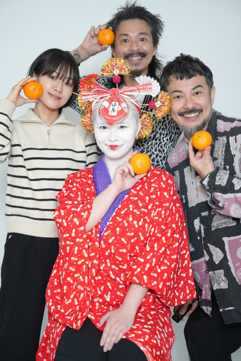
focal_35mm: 53
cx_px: 120
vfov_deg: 37.5
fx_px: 532
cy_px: 180
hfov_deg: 25.5
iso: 400
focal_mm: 53
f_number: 4.5
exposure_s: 1/125
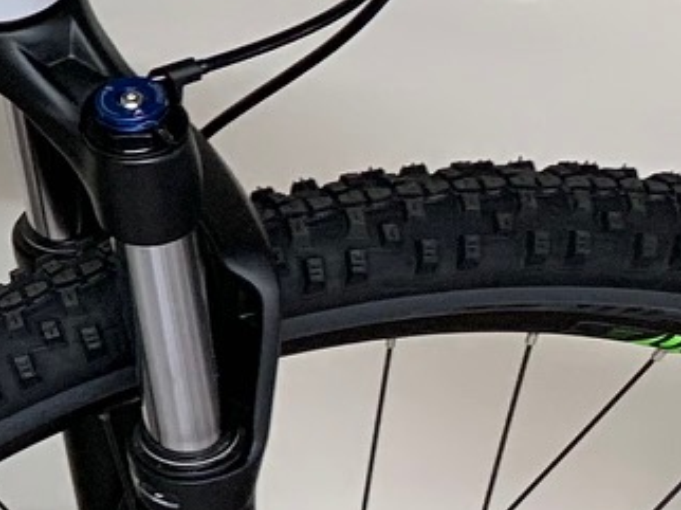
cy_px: 6
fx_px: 3204
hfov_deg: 10.3
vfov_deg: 9.0
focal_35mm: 163
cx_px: -1028
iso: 64
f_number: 1.8
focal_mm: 4.25
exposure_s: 1/50
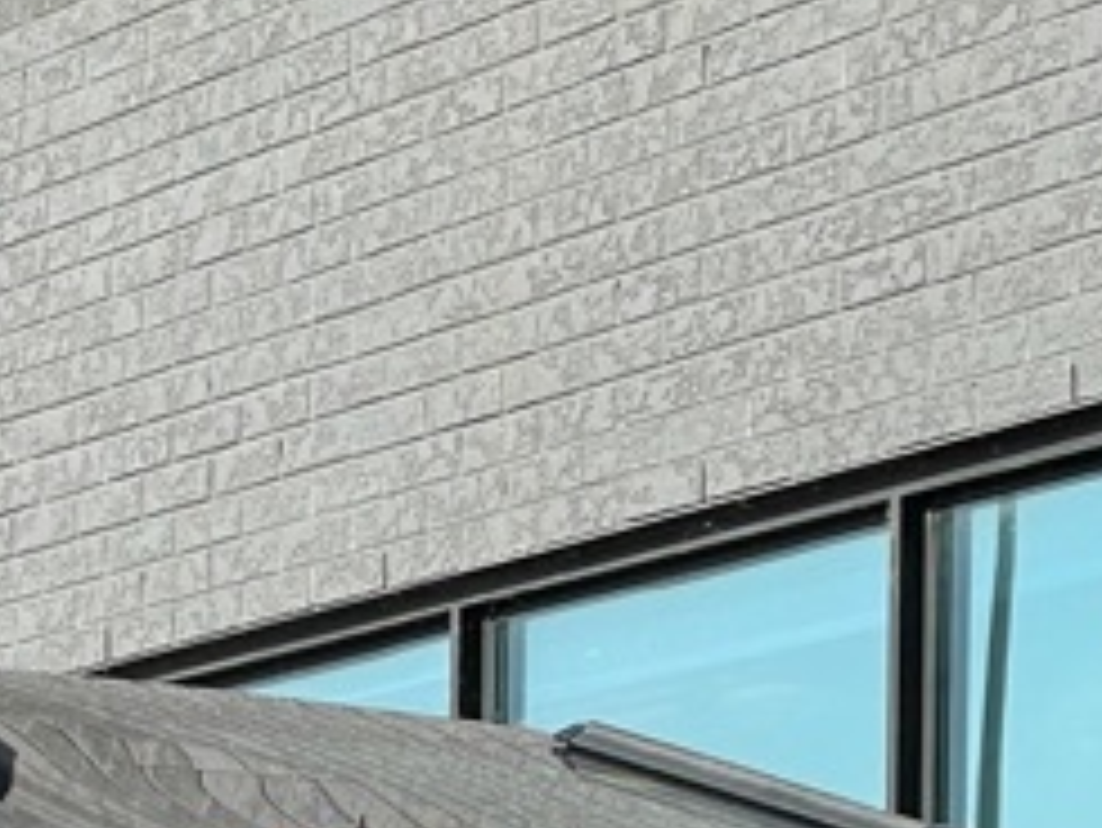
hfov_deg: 9.1
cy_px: 1368
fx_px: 6912
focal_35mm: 217
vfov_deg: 6.7
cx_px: 81
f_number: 2
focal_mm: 6
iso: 25
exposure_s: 1/1115
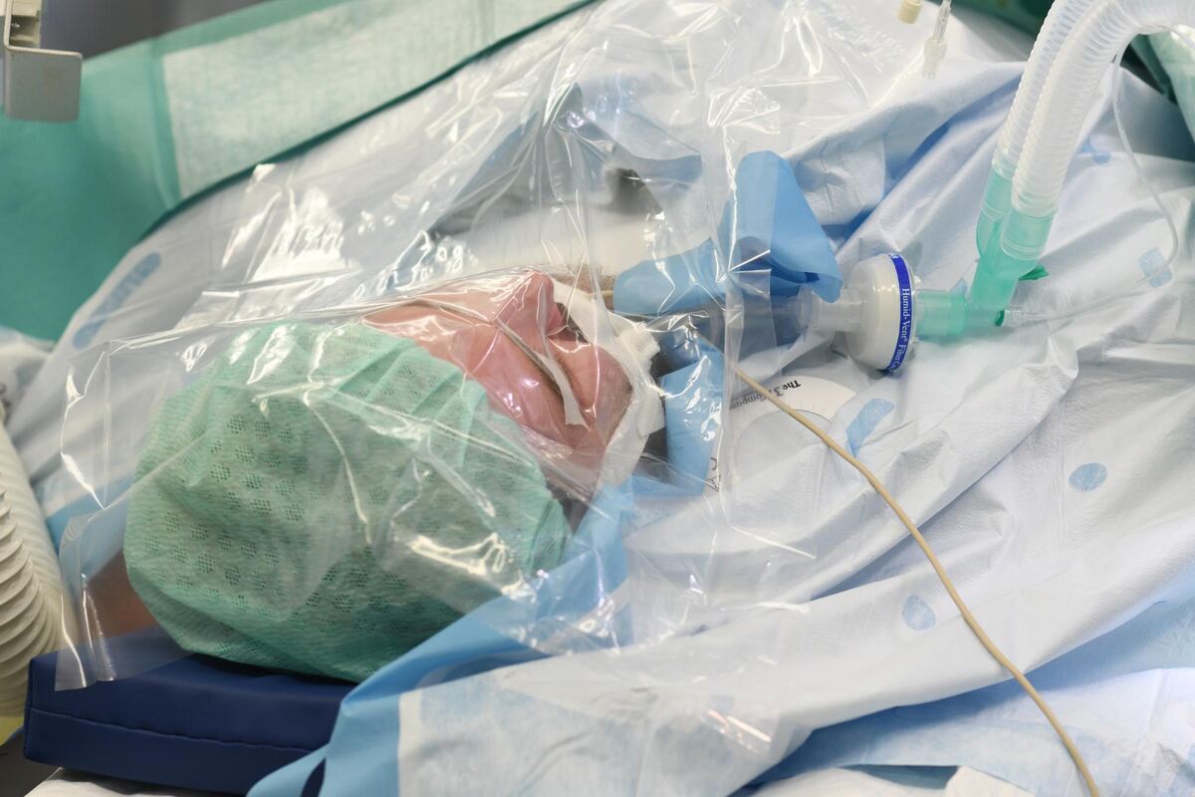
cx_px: 598
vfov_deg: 10.8
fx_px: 4215
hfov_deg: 16.1
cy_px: 398
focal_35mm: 127
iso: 250
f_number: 4
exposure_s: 1/160
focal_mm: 85
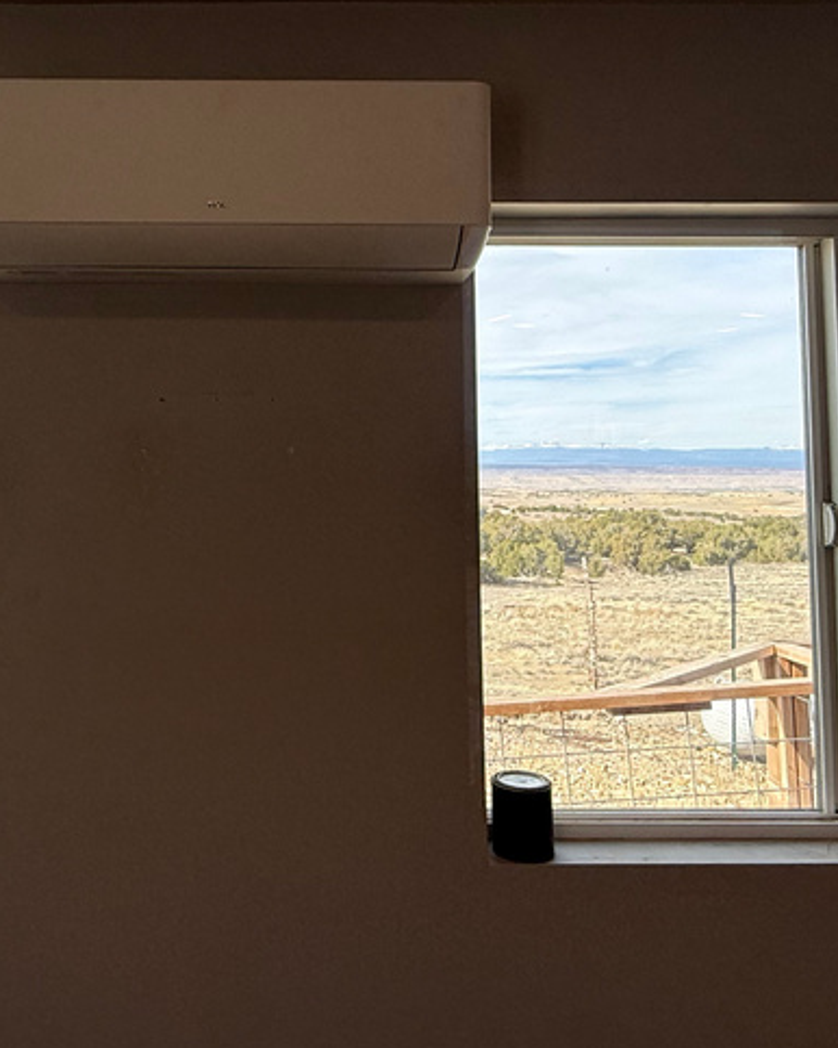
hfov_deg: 48.5
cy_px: 401
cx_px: 237
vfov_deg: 59.8
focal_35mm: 29
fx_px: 900
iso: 50
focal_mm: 2.22
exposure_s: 1/559
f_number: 2.2
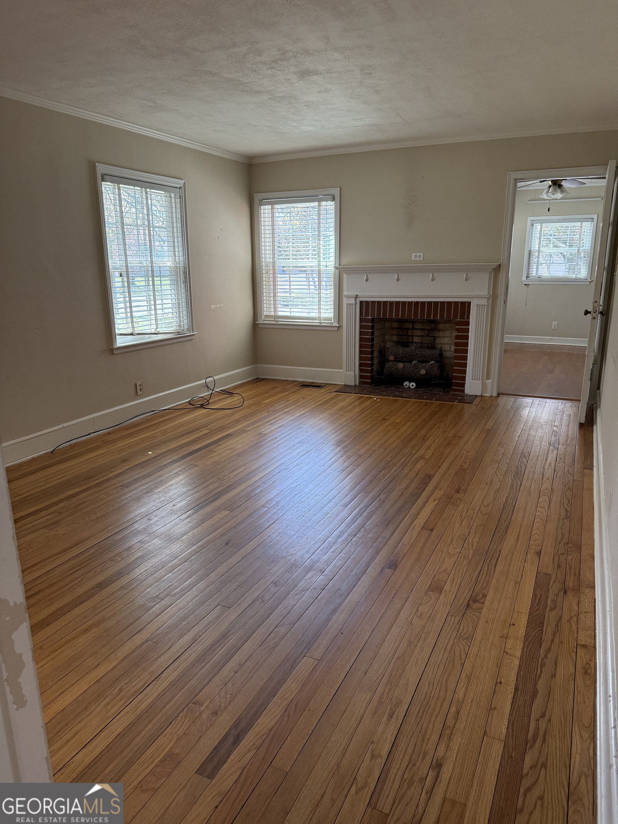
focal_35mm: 24
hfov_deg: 56.8
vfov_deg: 71.6
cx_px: 309
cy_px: 412
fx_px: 571
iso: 200
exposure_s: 1/136
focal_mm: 6.76
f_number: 1.78
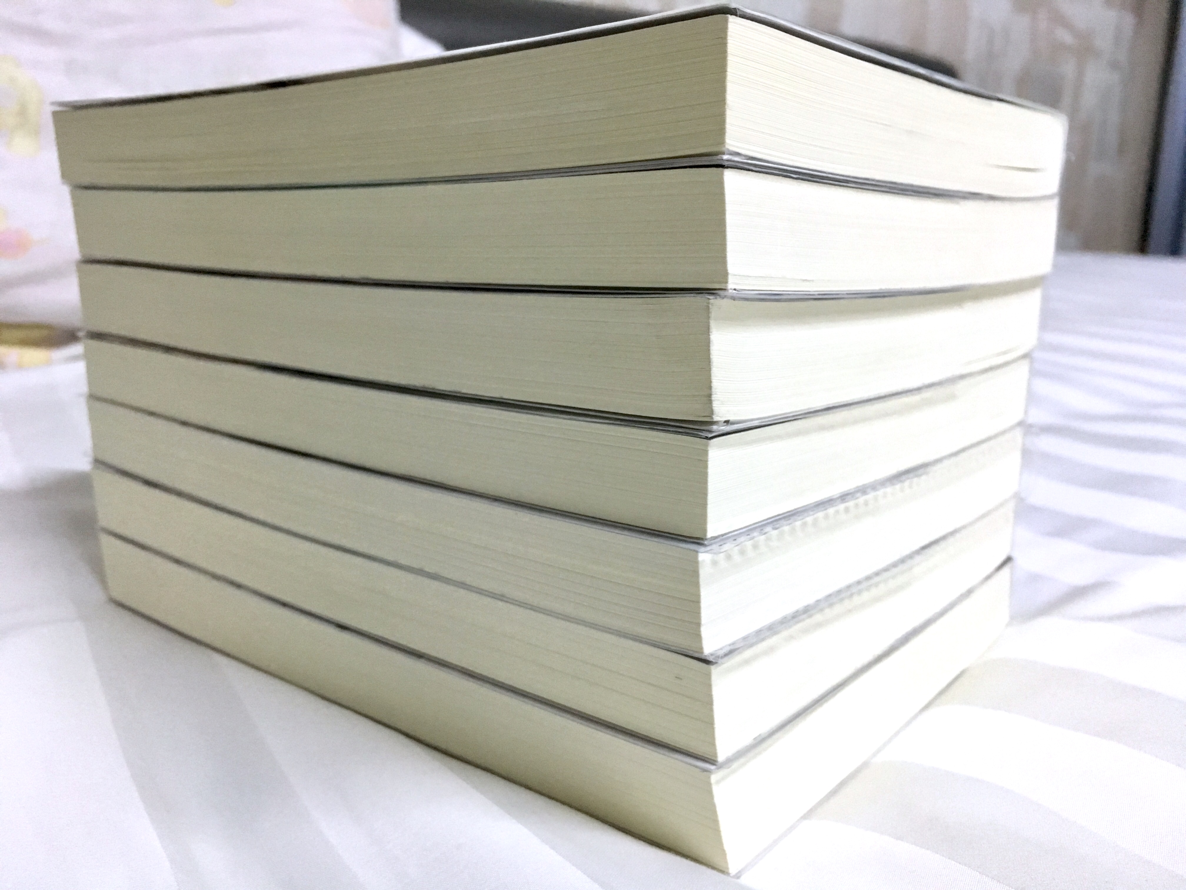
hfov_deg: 61.7
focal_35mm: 29
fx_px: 994
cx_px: 593
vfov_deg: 48.2
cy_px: 445
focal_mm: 4.15
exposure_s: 1/25
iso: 200
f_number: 2.2
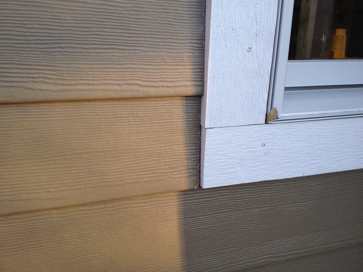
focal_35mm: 35
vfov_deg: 40.7
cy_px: 136
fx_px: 367
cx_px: 182
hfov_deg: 52.6
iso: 64
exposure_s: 1/149
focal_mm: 4.28
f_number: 2.4
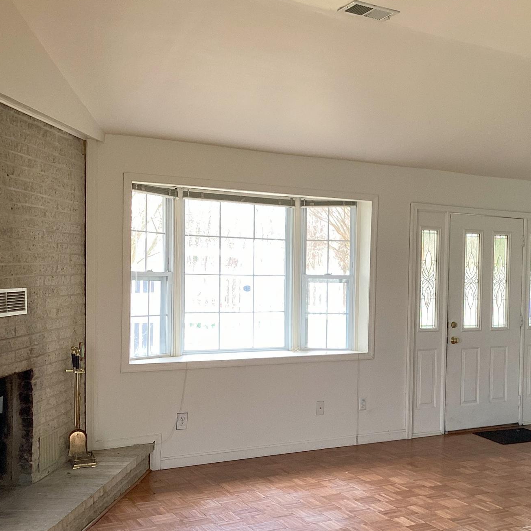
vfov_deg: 39.1
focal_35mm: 43
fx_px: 746
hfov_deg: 38.3
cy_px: 300
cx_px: 387
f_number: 2.4
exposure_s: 1/60
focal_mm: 3.3
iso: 50
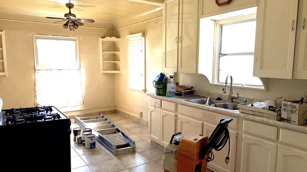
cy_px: 93
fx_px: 220
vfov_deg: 42.9
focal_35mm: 27
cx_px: 154
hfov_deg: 69.9
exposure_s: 1/985
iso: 50
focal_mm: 6.76
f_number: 1.78
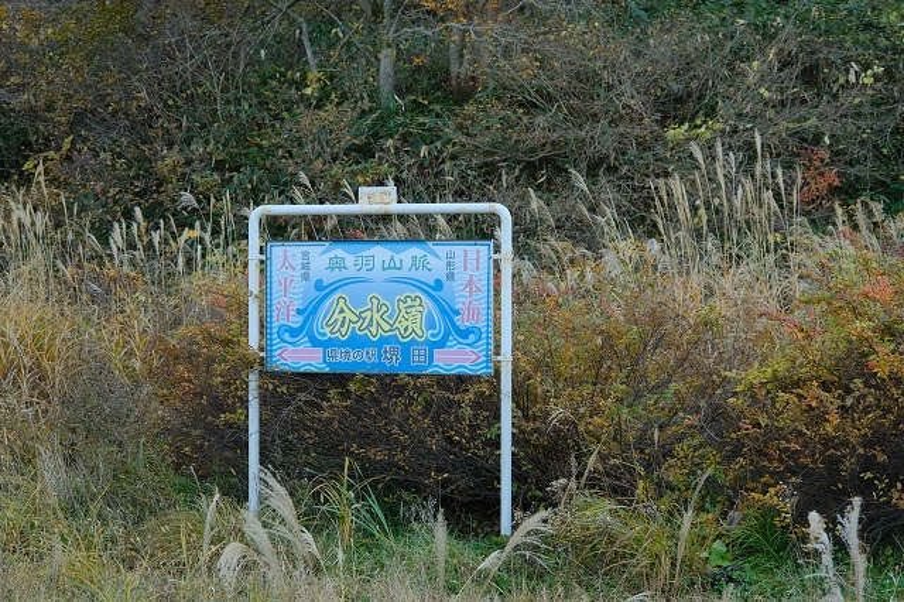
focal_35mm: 64
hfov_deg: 31.4
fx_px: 1606
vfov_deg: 21.2
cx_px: 452
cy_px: 301
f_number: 4
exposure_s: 1/320
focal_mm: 42.9
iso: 1000
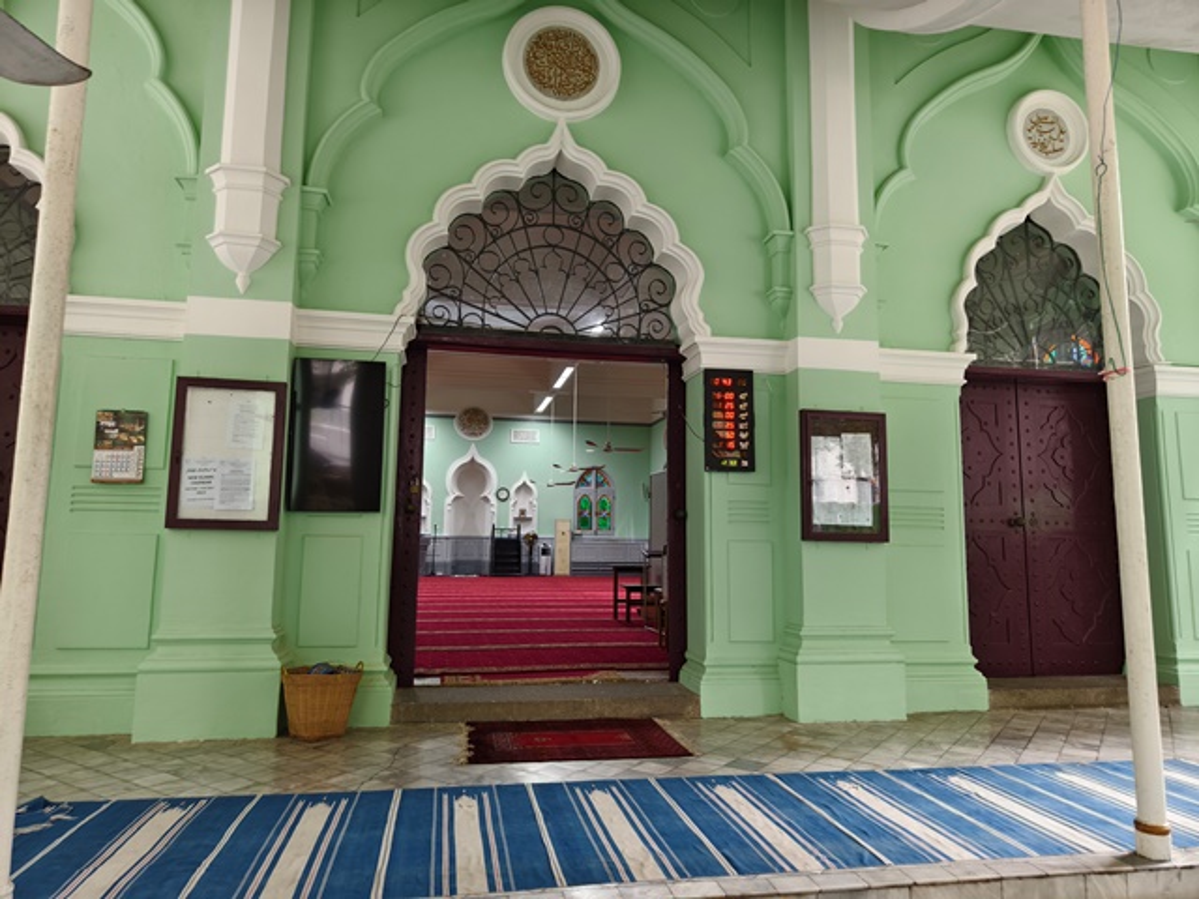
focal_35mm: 23
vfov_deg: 58.9
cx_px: 600
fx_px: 797
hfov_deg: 73.9
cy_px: 450
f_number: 1.75
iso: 401
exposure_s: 1/100
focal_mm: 8.67
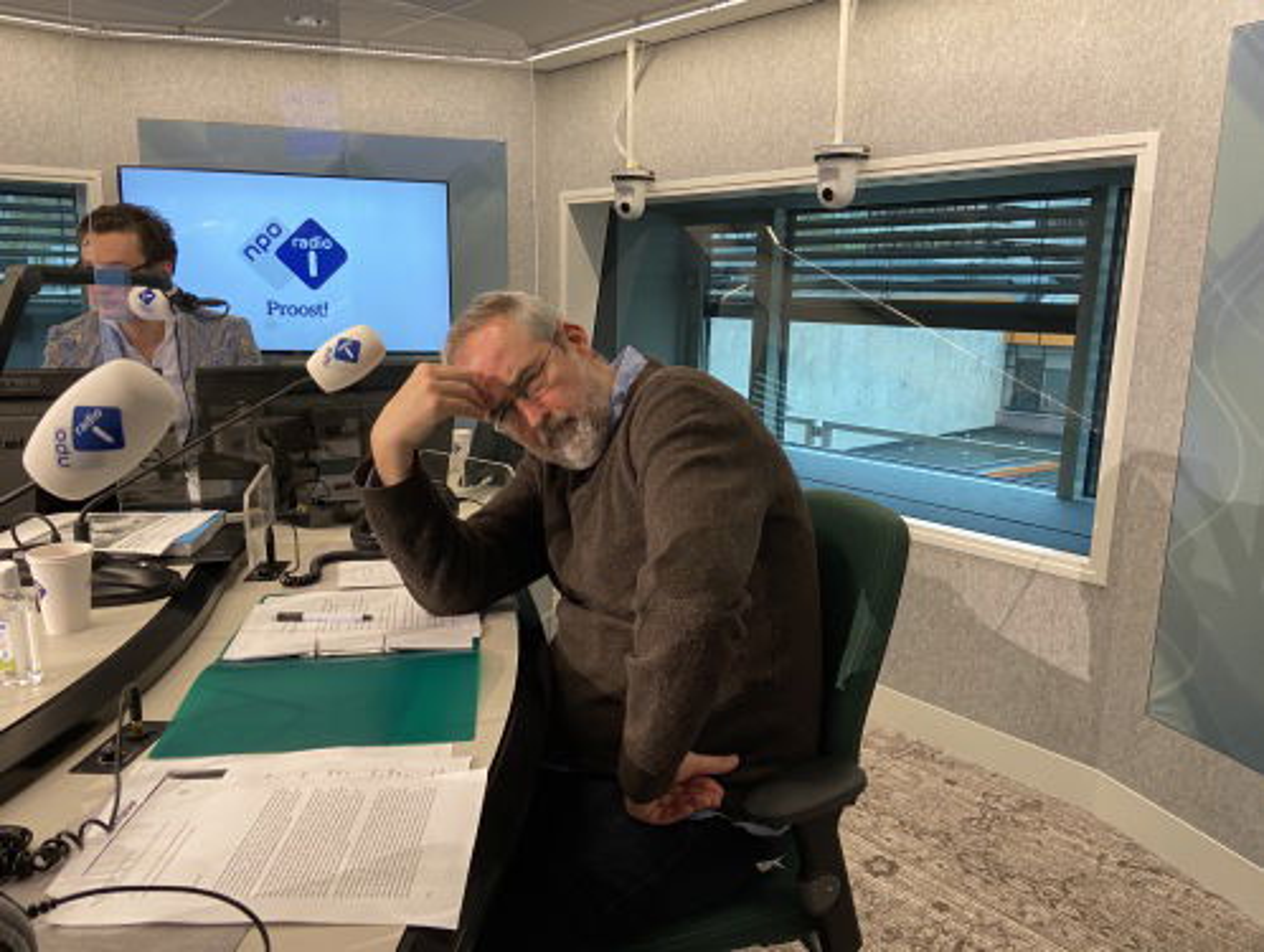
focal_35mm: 26
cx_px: 632
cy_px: 476
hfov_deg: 67.2
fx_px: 951
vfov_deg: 53.2
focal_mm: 4.25
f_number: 1.8
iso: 160
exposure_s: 1/50
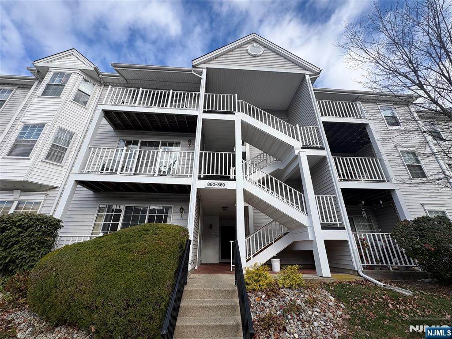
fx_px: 183
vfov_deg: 85.7
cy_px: 170
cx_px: 226
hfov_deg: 102.1
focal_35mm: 14
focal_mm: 2.22
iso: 40
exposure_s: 1/1198
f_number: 2.2
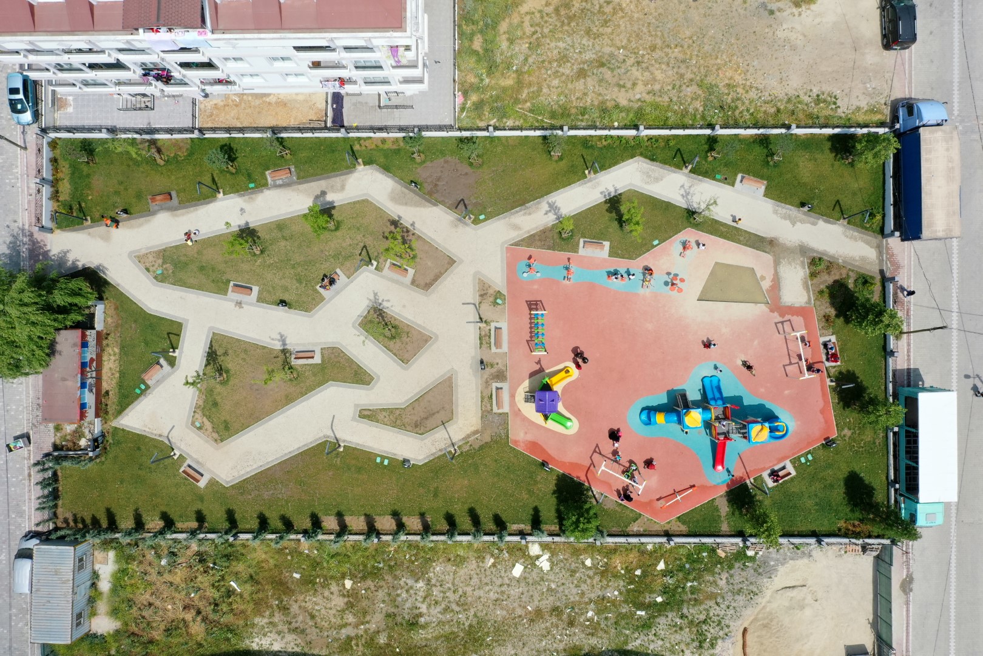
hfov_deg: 65.5
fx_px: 764
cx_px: 492
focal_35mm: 28
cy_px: 328
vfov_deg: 46.4
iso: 100
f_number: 6.3
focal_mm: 10.26
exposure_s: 1/500
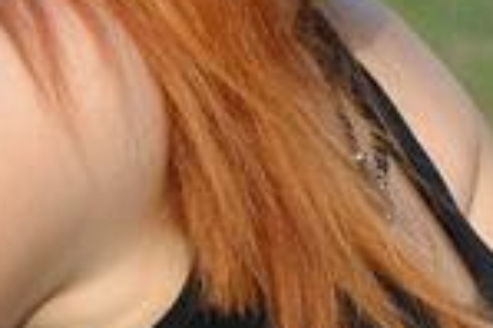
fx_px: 8221
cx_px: 433
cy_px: -65
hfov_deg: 3.4
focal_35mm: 601
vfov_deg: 2.3
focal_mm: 70
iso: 1250
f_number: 7.1
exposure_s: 1/800
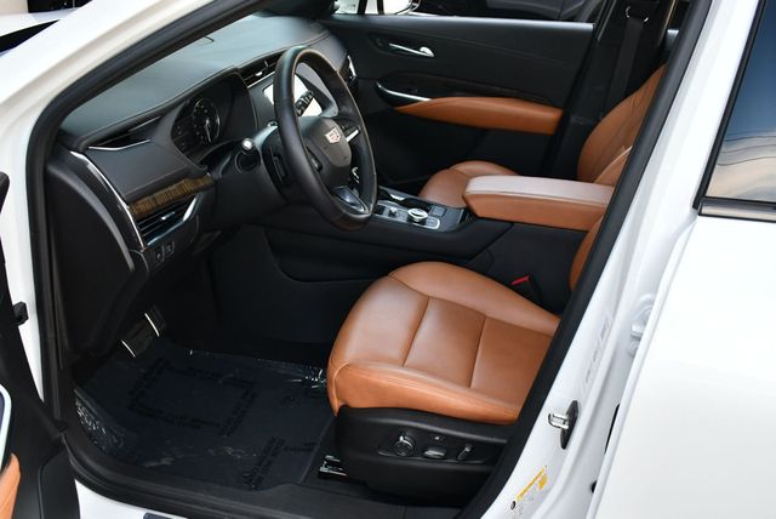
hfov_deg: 53.1
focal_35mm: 36
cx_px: 388
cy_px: 260
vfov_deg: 36.9
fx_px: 777
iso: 400
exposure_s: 1/250
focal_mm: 18
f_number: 4
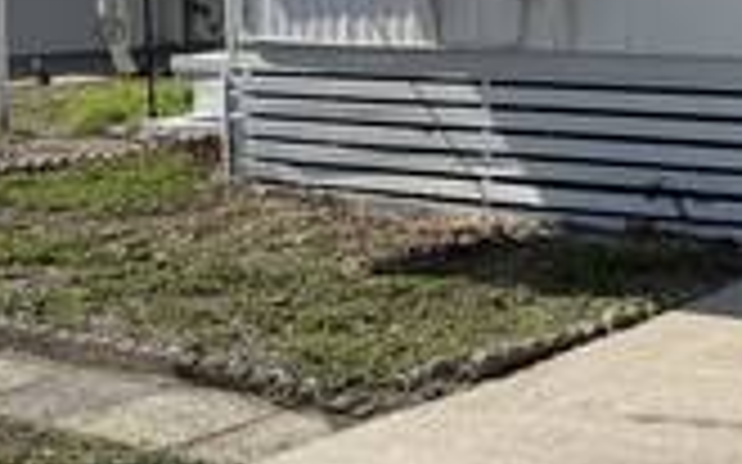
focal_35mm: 79
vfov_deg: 16.2
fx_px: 1597
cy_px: 0
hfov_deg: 23.9
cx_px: 877
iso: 80
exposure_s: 1/5714
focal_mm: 6.76
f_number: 1.78
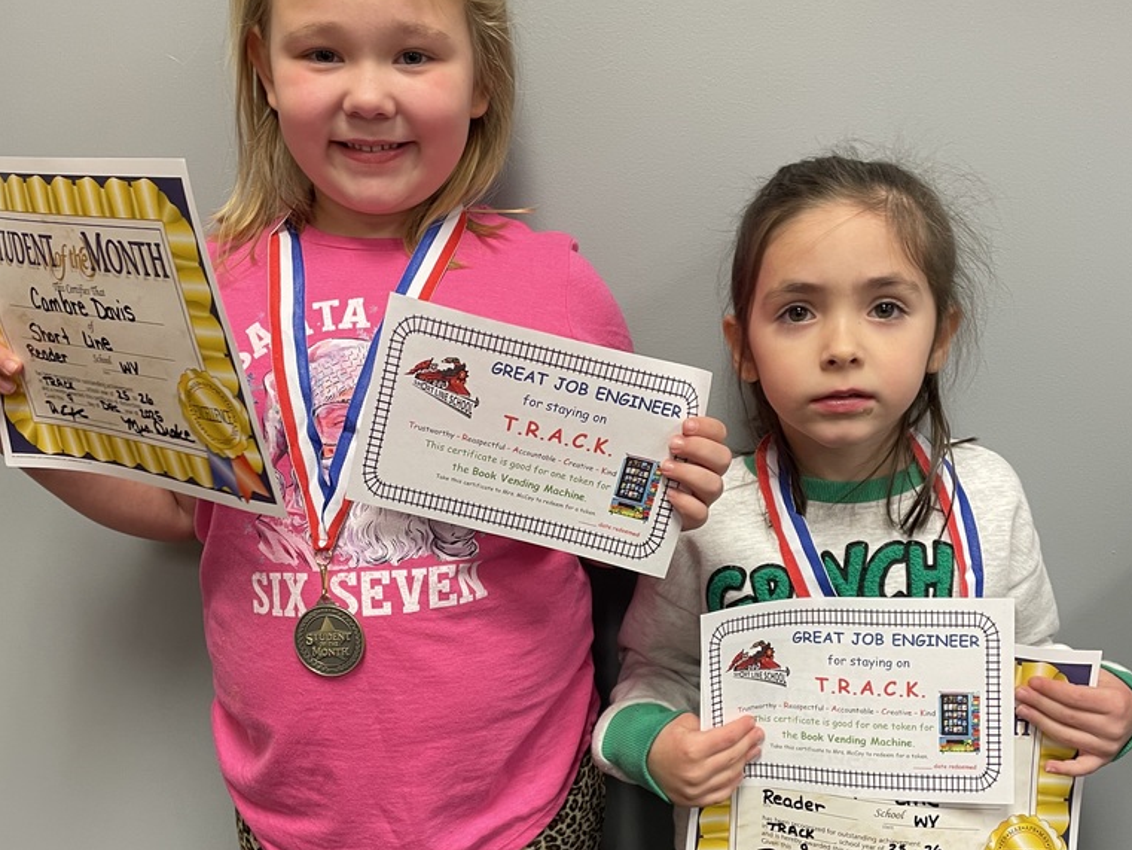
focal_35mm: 35
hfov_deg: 52.6
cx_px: 570
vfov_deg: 40.6
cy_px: 505
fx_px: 1145
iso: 100
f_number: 1.6
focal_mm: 4.2
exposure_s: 1/60
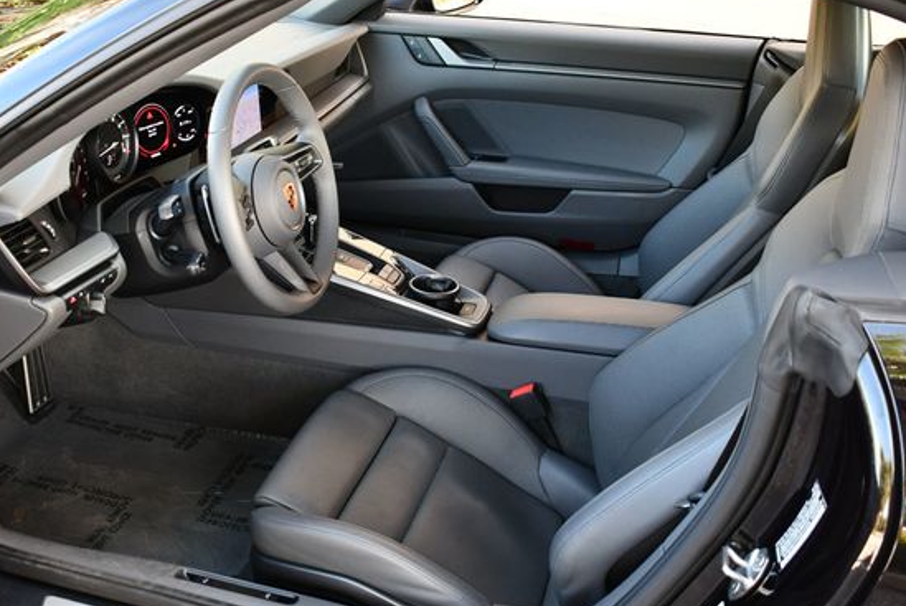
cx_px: 383
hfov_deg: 46.2
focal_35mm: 42
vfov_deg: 31.9
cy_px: 307
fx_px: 1058
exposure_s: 1/200
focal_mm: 18
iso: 800
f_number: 3.5
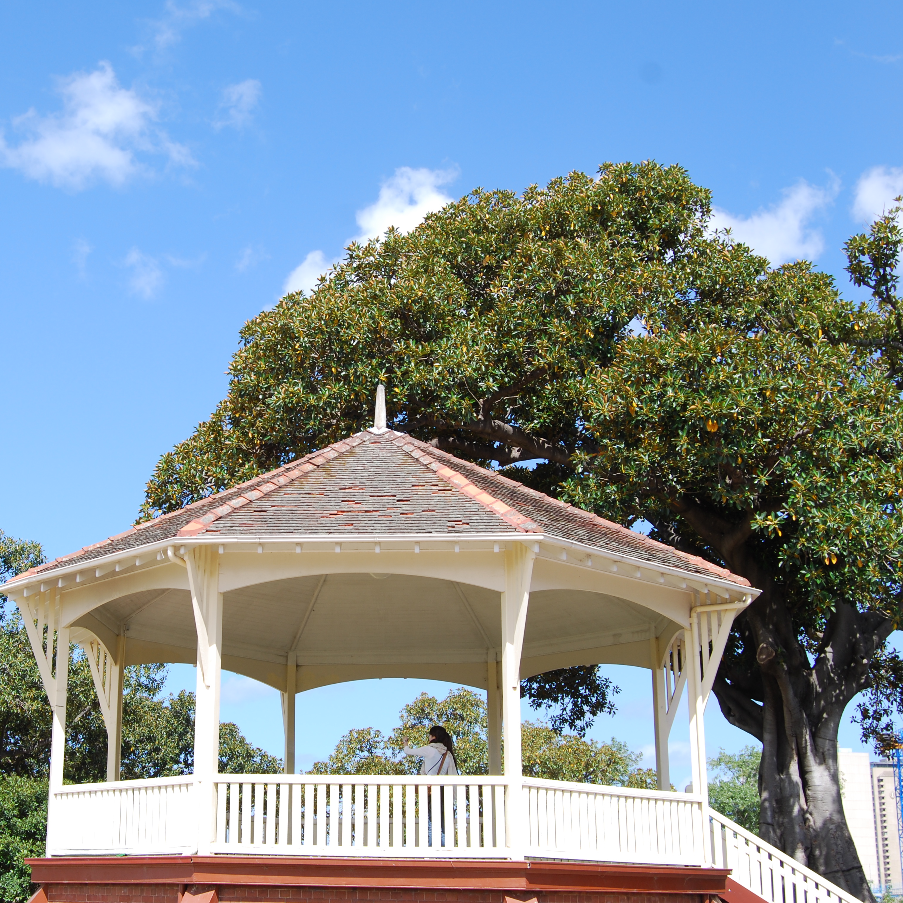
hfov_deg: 33.8
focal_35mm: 50
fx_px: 1476
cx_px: 321
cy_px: 448
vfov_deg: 34.0
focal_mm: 26
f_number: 7.1
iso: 100
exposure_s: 1/200
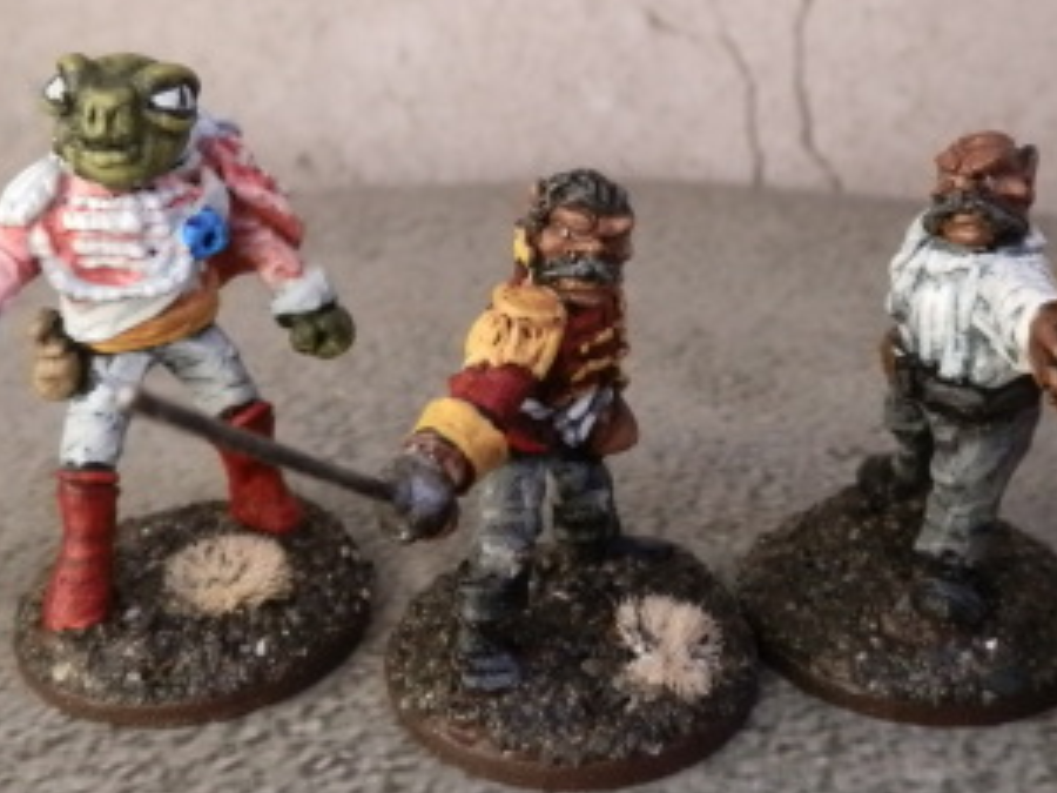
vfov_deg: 28.9
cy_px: 247
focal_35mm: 50
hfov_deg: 38.2
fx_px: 1527
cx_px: 543
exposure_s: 1/125
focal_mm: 5
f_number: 3.1
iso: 400
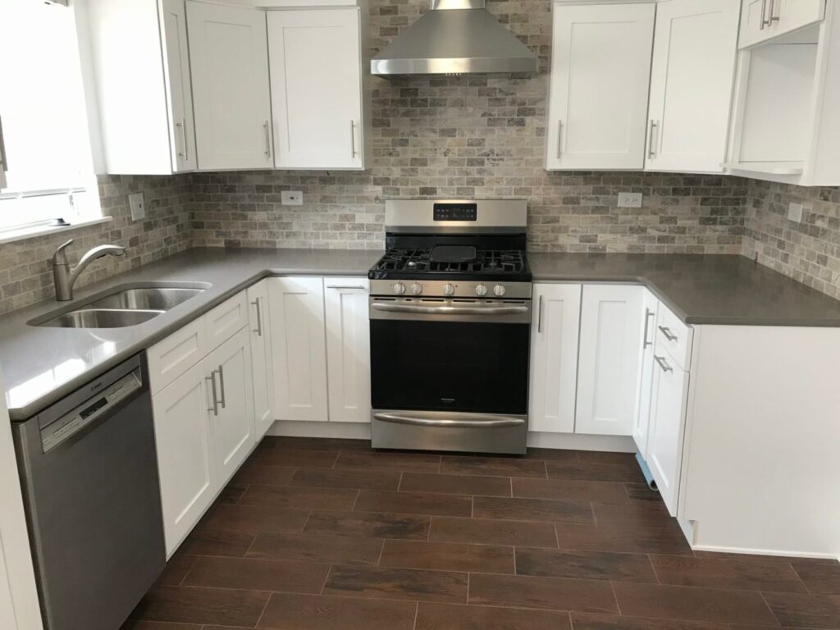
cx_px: 420
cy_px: 315
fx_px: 679
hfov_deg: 63.4
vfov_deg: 49.7
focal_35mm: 28
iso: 32
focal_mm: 3.99
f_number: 1.8
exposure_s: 1/30
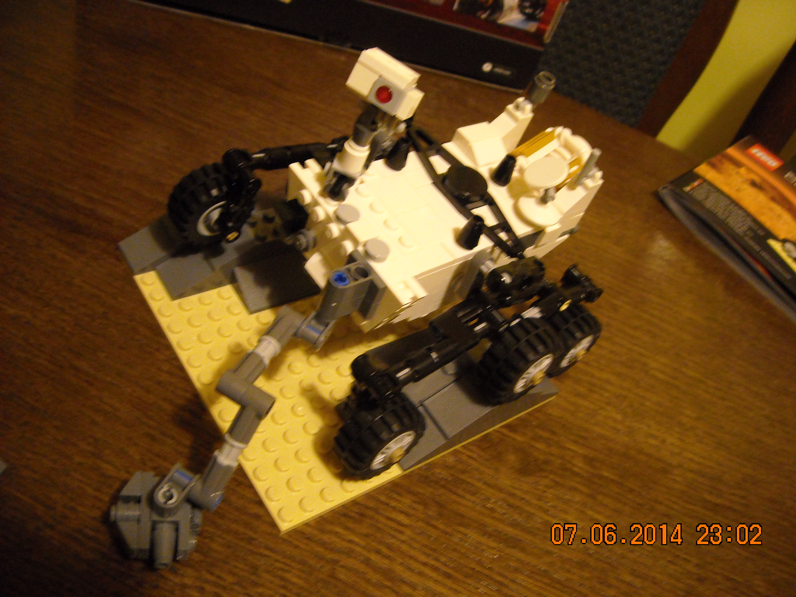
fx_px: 805
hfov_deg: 52.6
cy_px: 298
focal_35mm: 35
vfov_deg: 40.7
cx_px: 398
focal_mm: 5.7
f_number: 2.8
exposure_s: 1/17
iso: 400
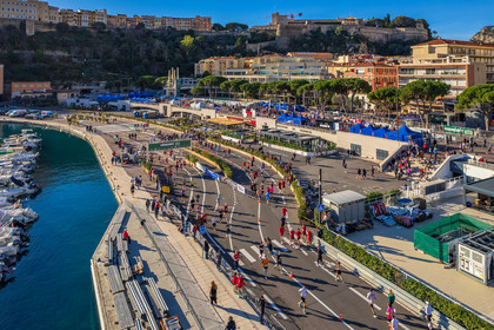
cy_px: 165
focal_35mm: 22
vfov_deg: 57.2
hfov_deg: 78.6
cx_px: 247
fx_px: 302
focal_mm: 8.4
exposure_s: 1/1600
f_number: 2.8
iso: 100
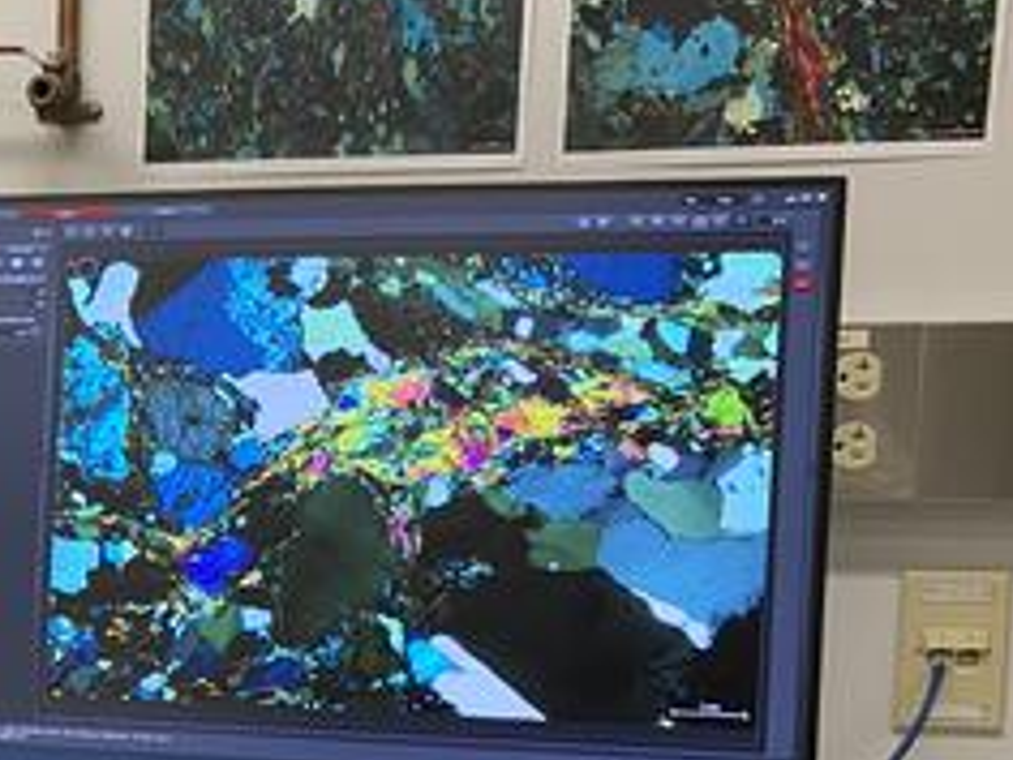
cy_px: 704
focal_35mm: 66
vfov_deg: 21.7
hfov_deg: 26.5
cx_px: -159
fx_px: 1931
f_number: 1.8
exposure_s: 1/60
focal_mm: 4.25
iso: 80
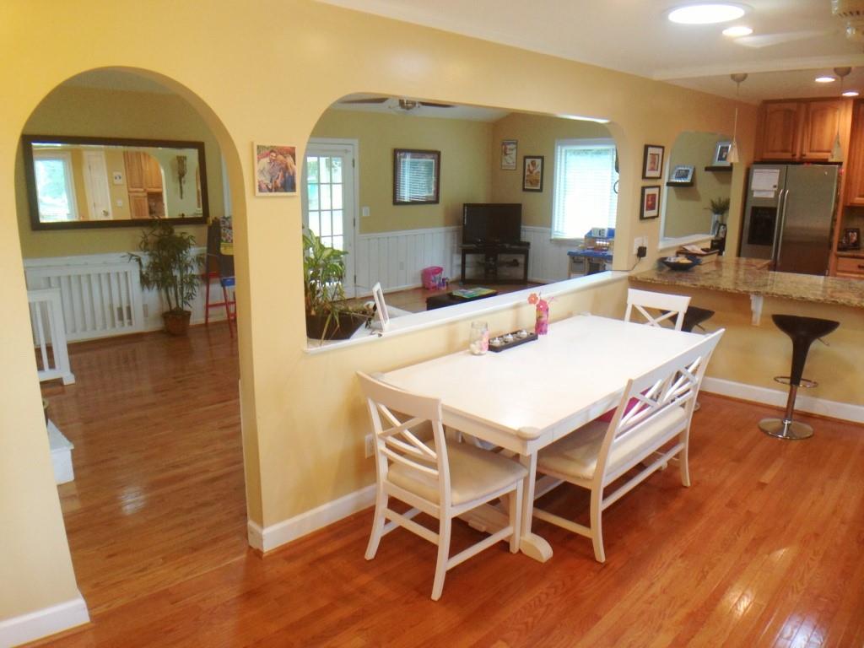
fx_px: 824
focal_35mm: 33
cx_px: 432
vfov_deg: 42.9
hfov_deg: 55.4
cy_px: 324
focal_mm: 4.13
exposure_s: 1/20
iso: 100
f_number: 2.4
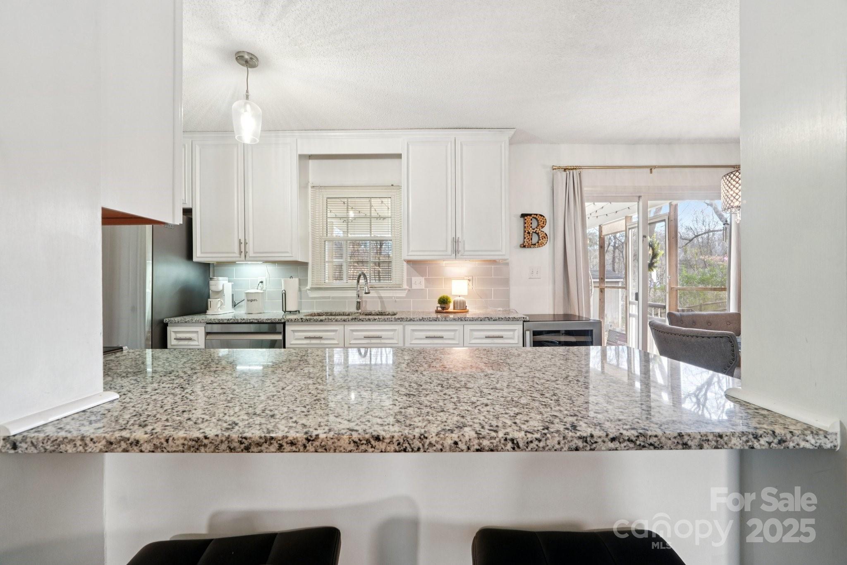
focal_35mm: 15
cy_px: 282
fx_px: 353
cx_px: 424
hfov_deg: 100.4
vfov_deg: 77.3
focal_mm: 10
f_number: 8
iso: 400
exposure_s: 1/8
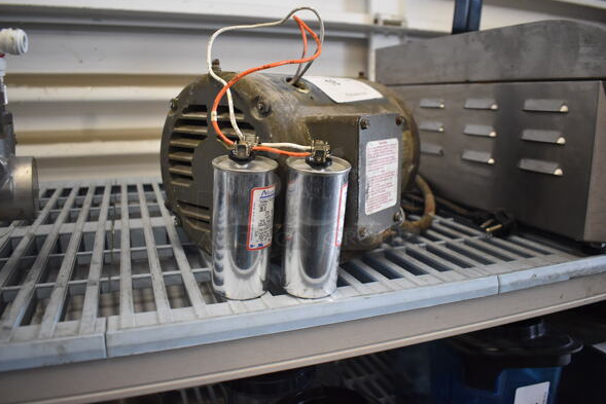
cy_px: 195
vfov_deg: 46.4
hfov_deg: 65.5
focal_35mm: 28
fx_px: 471
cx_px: 306
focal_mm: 18
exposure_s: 1/125
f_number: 3.5
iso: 1400
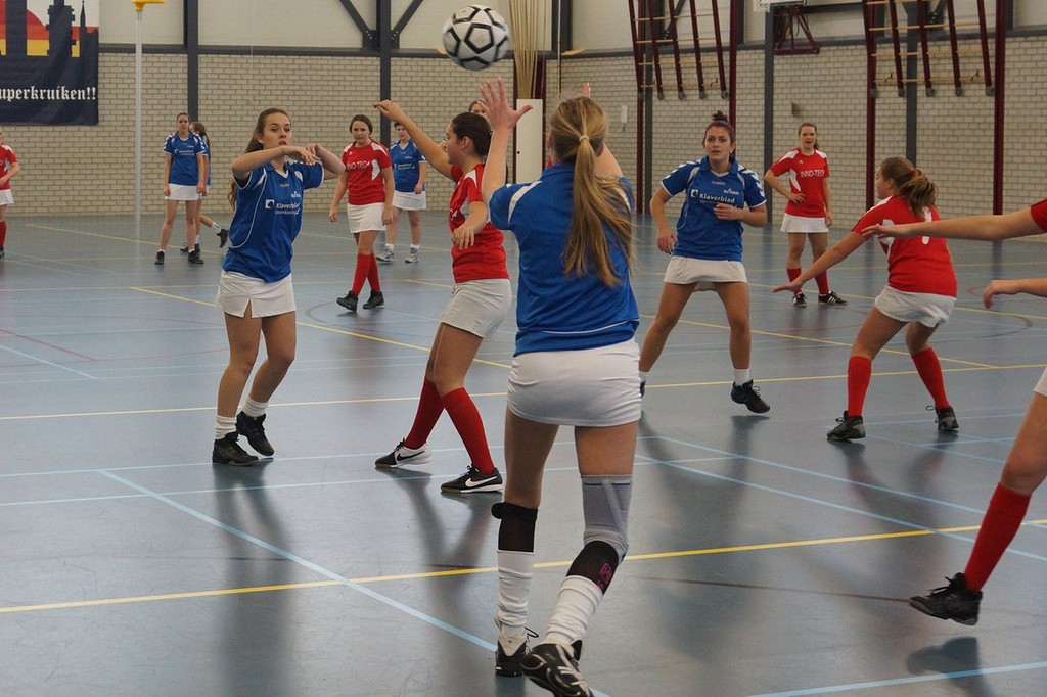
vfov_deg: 25.7
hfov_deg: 37.9
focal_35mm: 52
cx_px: 524
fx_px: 1526
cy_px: 348
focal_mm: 35
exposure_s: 1/250
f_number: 3.5
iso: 1000
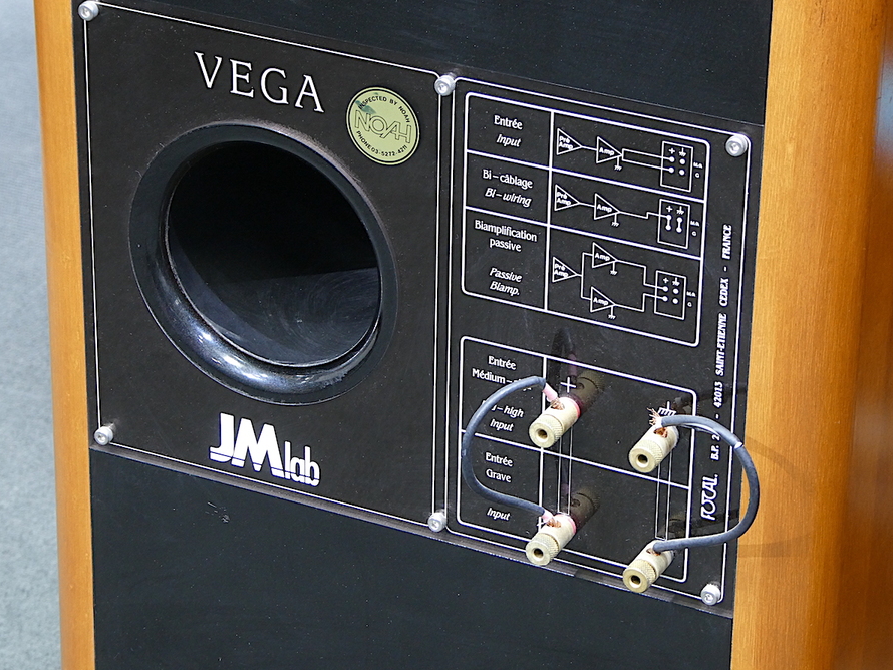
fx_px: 3200
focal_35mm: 124
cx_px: 416
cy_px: 324
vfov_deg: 12.0
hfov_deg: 15.9
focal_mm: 20.6
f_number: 5.1
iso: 200
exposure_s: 1
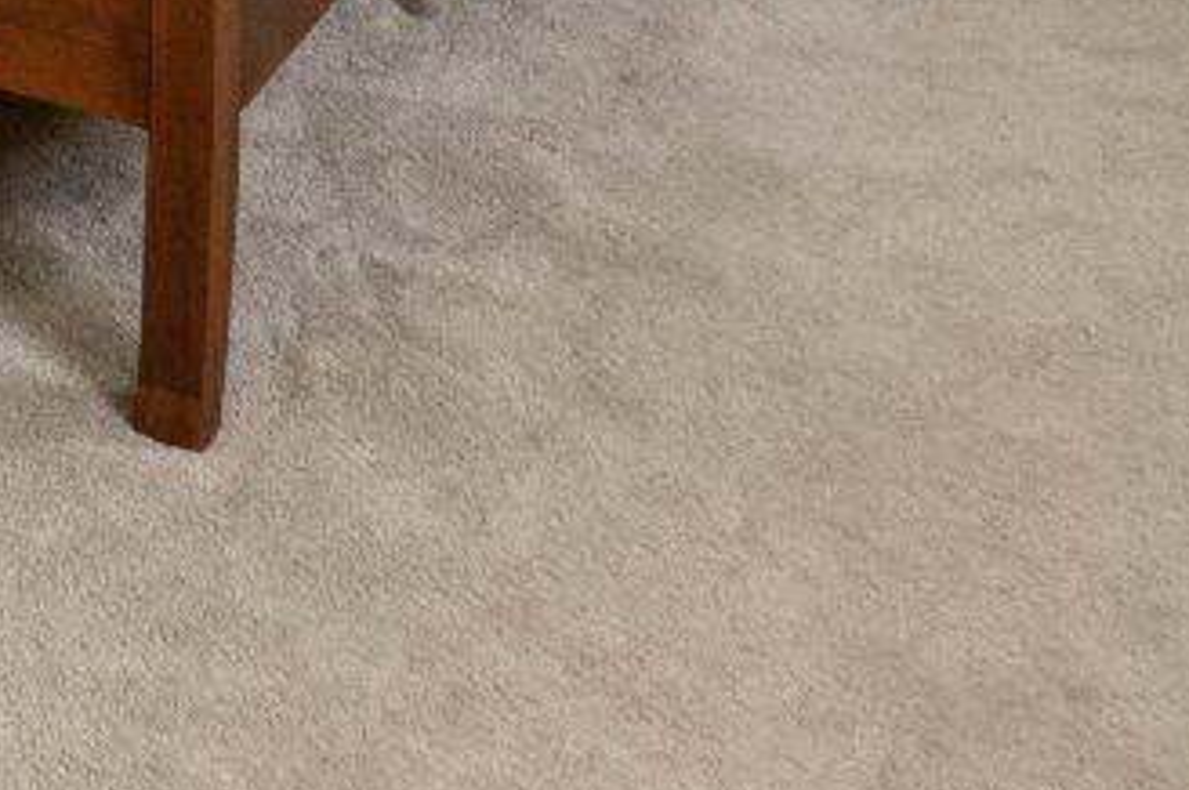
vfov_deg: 10.3
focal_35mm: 100
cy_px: -1498
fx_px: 3299
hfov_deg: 15.5
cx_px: -1309
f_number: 9
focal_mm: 16
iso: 800
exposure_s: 1/13
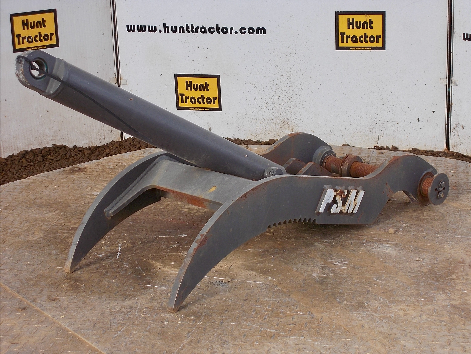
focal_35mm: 86
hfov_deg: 22.8
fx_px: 1170
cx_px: 236
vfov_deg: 17.2
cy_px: 177
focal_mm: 15.4
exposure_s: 1/80
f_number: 6.3
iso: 80
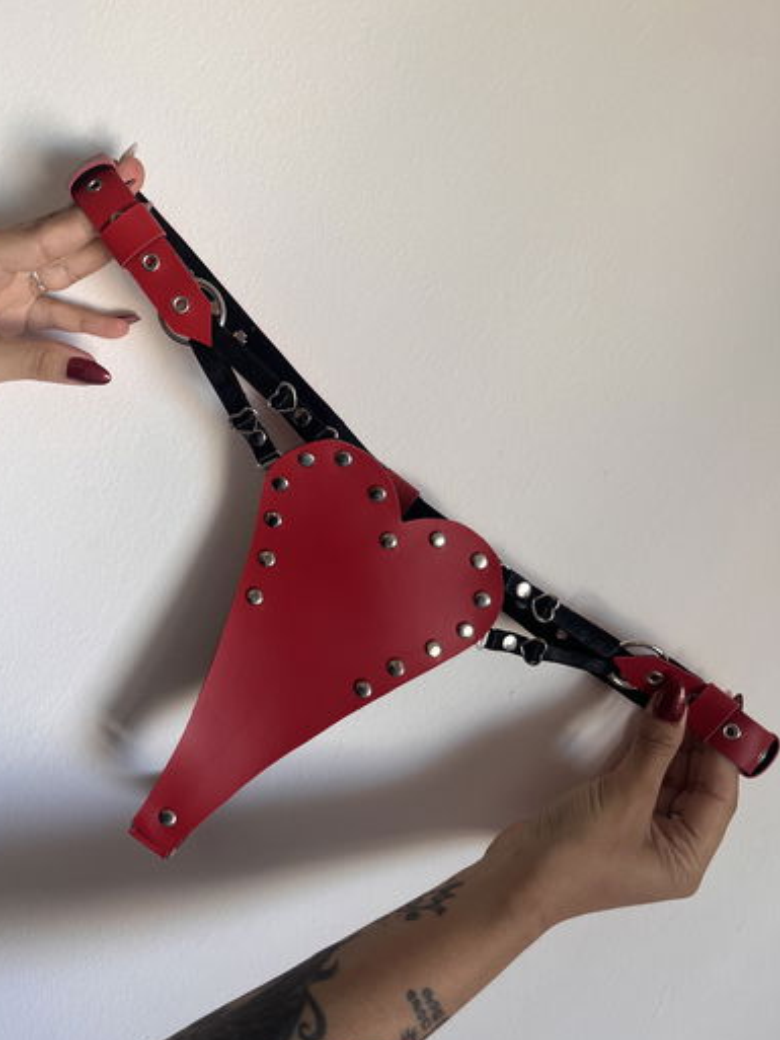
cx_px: 377
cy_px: 536
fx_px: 811
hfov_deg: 51.4
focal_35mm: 27
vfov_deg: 65.3
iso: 80
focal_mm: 5.1
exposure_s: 1/121
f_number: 1.6
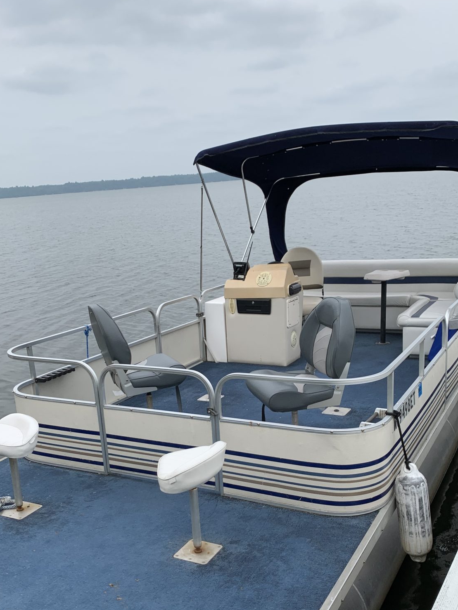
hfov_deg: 39.6
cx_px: 221
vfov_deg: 50.8
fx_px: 635
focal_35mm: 36
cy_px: 384
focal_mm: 4.25
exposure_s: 1/2114
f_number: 1.8
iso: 25
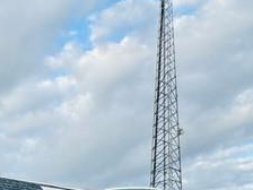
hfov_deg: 26.3
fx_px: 468
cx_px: -64
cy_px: 280
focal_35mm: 64
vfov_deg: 20.0
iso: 50
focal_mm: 2.22
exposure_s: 1/552
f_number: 2.2
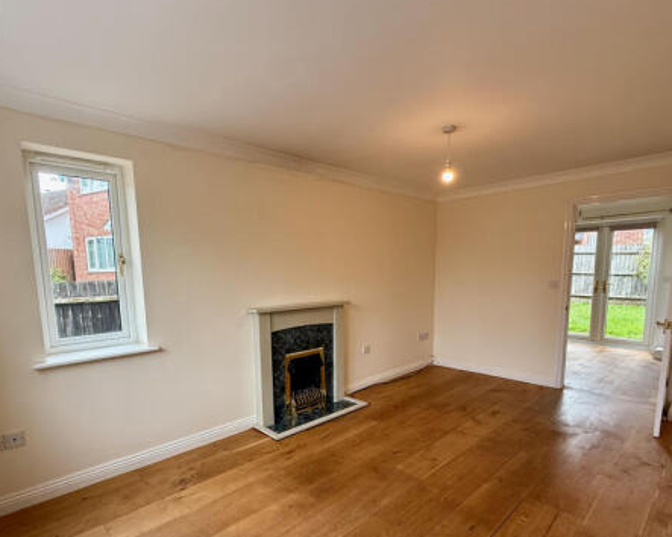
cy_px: 321
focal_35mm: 18
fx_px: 358
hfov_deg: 86.4
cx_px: 325
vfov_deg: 73.0
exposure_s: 1/99
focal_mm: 2.22
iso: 100
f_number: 2.2
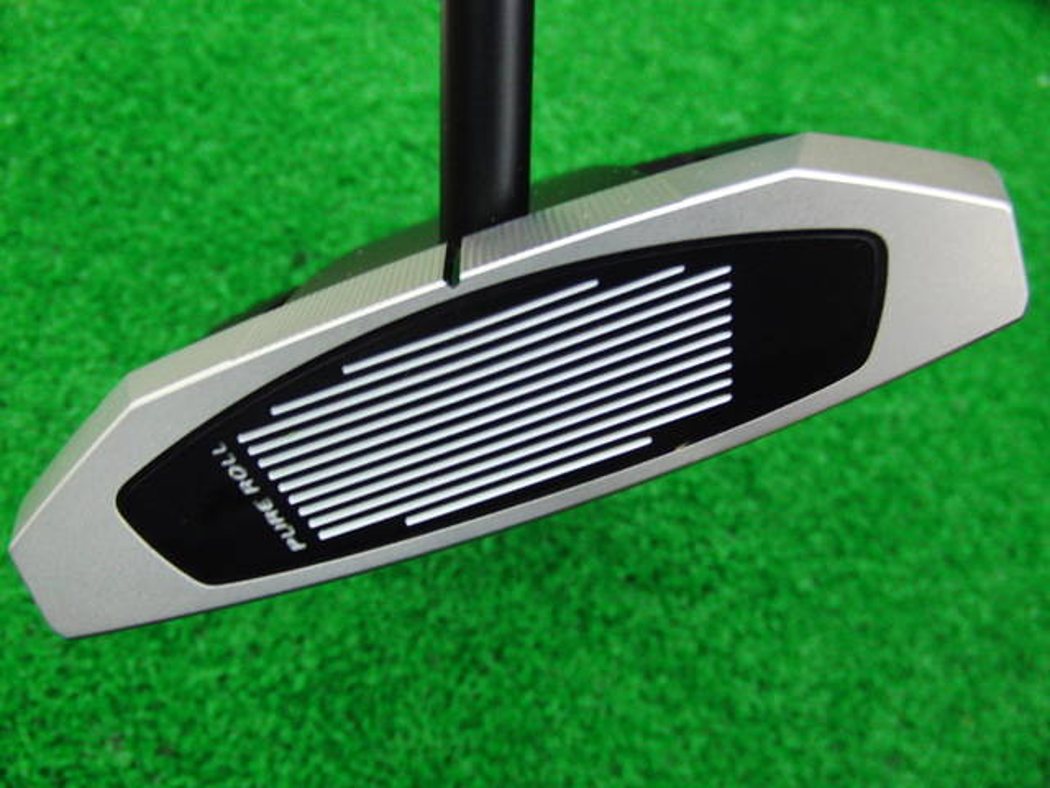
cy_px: 394
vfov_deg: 38.7
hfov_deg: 50.1
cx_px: 525
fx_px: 1122
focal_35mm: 37
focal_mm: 6.42
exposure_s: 1/25
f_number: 3.6
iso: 400
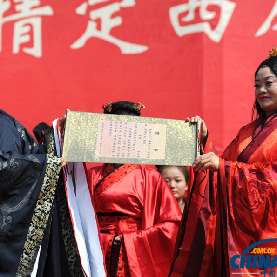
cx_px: 121
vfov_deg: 10.7
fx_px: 1482
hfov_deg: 10.7
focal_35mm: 164
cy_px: 139
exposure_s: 1/3200
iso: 200
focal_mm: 85
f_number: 3.5
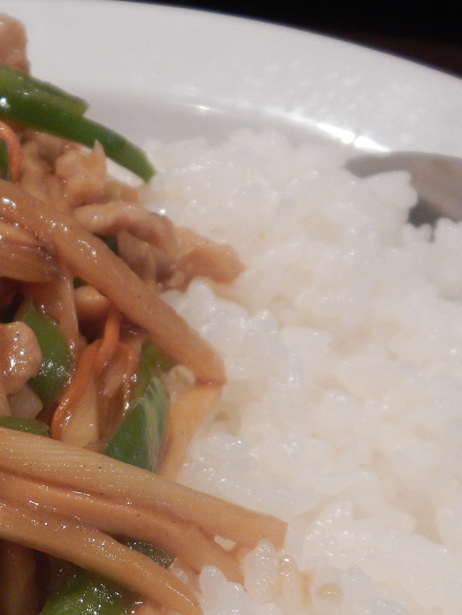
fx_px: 1103
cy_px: 494
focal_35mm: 62
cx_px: 42
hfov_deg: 23.0
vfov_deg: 30.4
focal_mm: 4.5
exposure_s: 1/30
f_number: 3.2
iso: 280
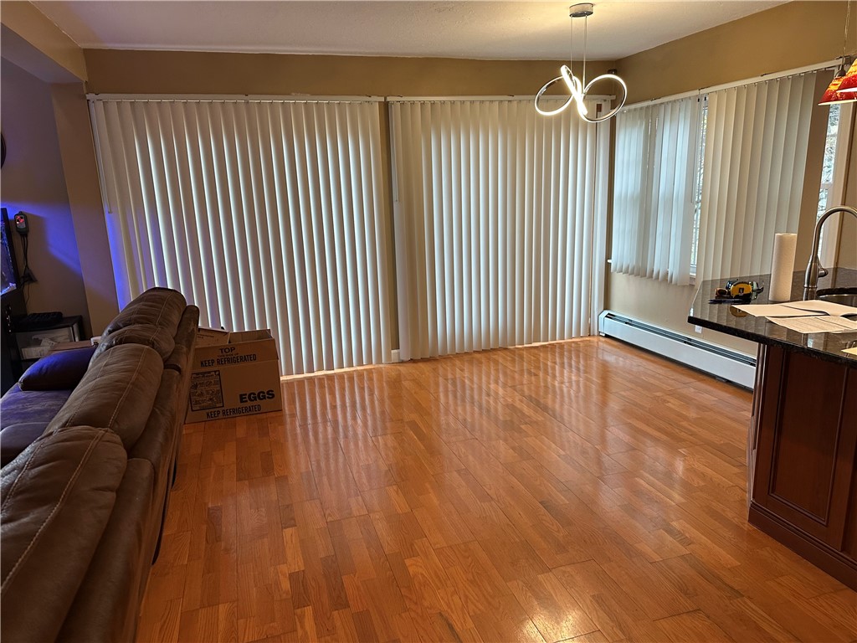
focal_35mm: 24
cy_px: 322
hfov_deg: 71.6
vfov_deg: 56.8
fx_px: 594
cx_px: 428
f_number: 1.78
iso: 160
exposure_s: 1/120
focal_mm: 6.86
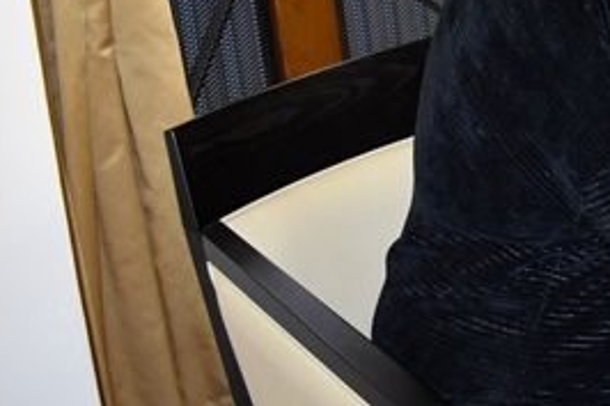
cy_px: -240
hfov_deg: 16.9
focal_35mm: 104
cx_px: 1039
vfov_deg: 12.4
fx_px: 1761
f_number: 5
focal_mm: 18
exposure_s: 1/60
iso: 1600
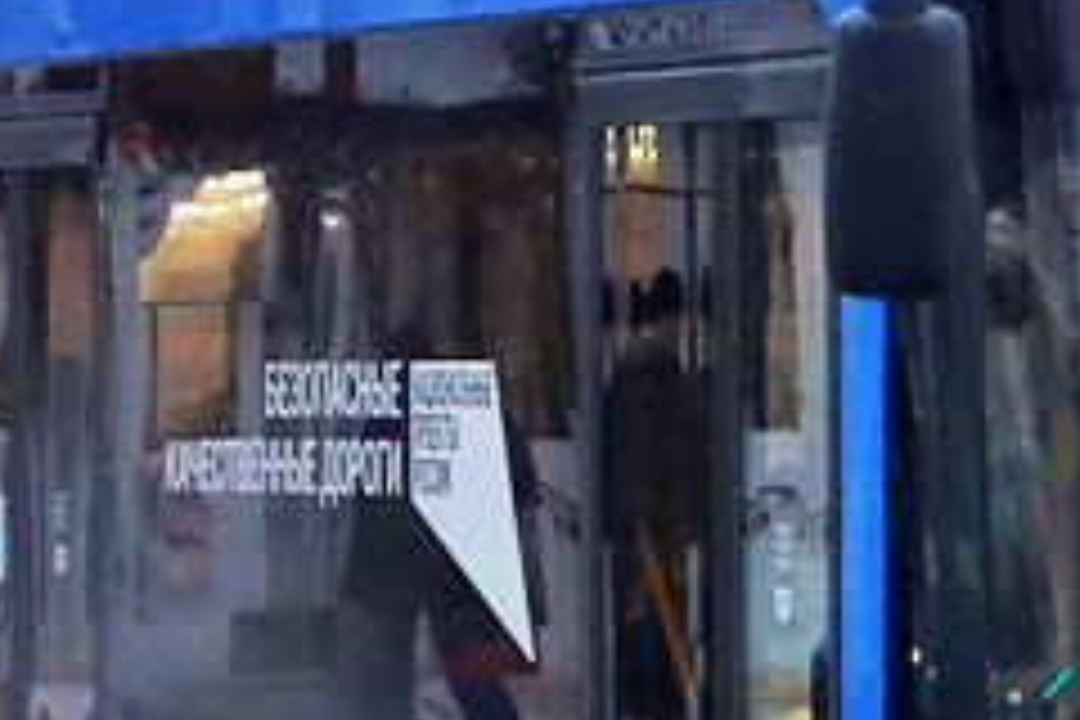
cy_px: -22
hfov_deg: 6.2
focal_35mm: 330
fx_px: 9899
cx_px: 1238
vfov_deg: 4.2
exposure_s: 1/500
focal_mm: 24.7
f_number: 4
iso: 800
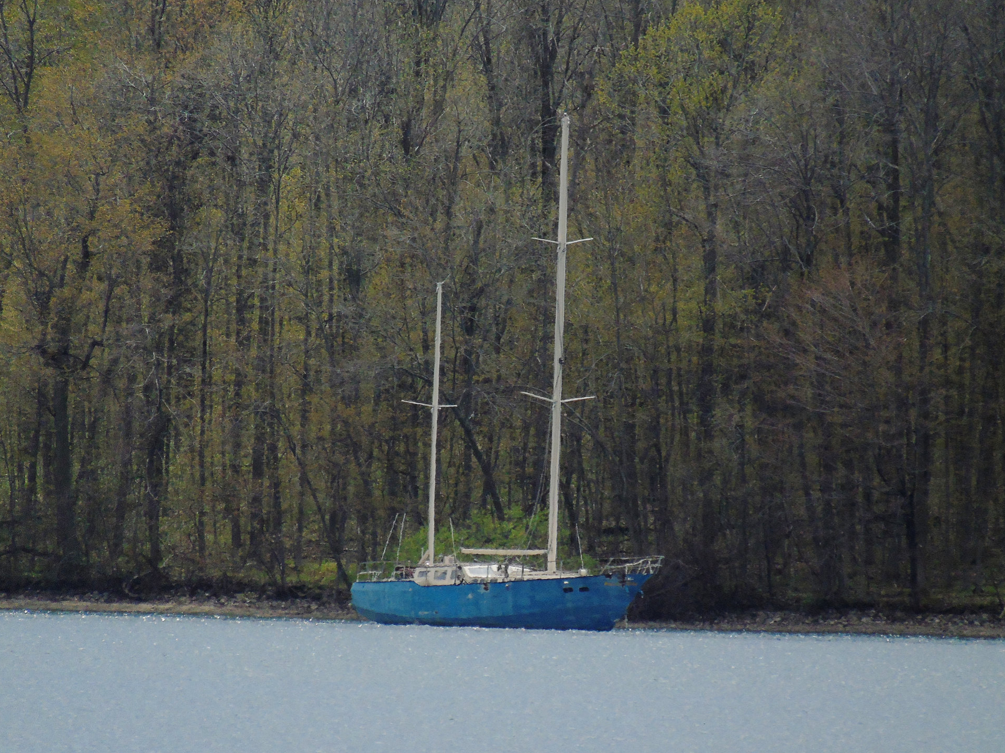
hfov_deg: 1.5
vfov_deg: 1.1
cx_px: 519
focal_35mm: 1308
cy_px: 355
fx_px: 37973
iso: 200
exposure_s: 1/640
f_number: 6.4
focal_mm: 210
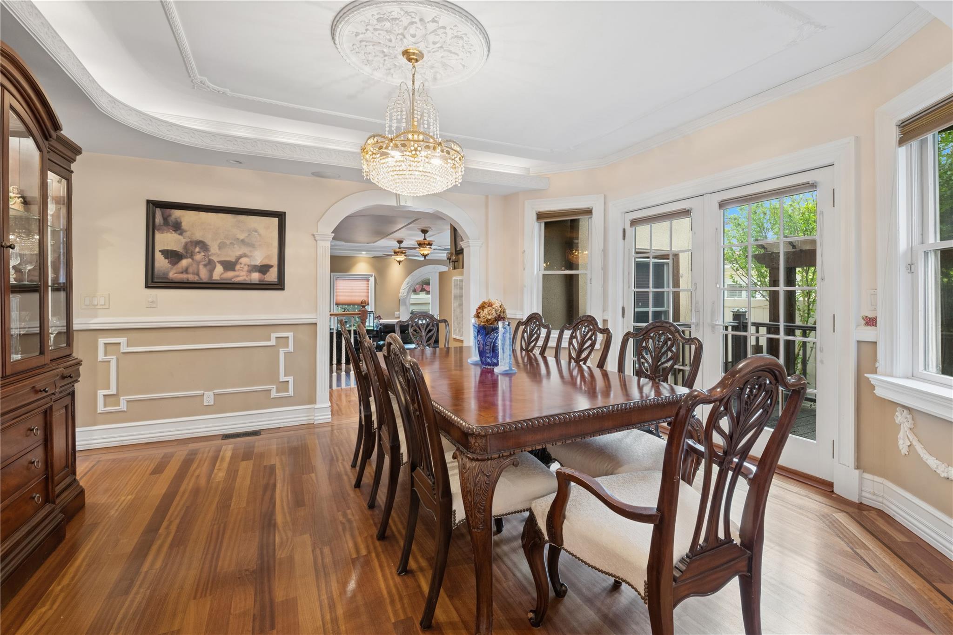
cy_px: 318
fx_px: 397
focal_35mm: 15
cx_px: 476
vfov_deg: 77.3
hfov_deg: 100.4
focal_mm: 15
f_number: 14
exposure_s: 1/3
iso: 640
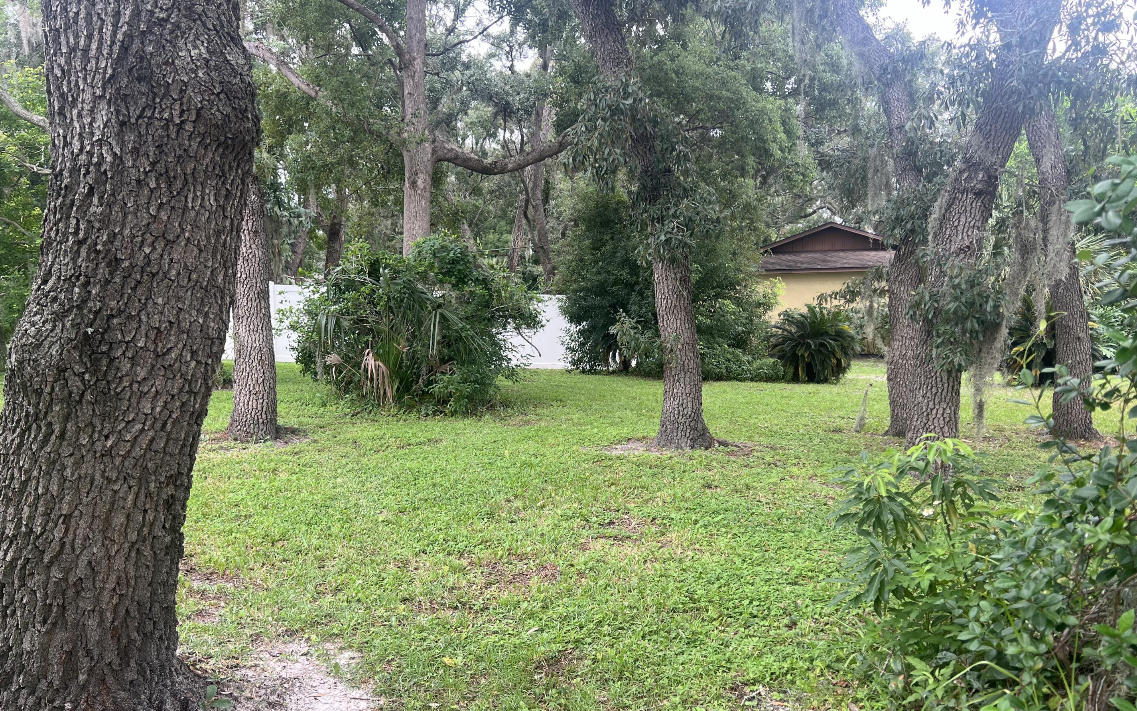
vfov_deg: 42.9
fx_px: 899
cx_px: 551
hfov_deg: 64.6
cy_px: 430
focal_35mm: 29
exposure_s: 1/199
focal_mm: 5.7
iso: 40
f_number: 1.5
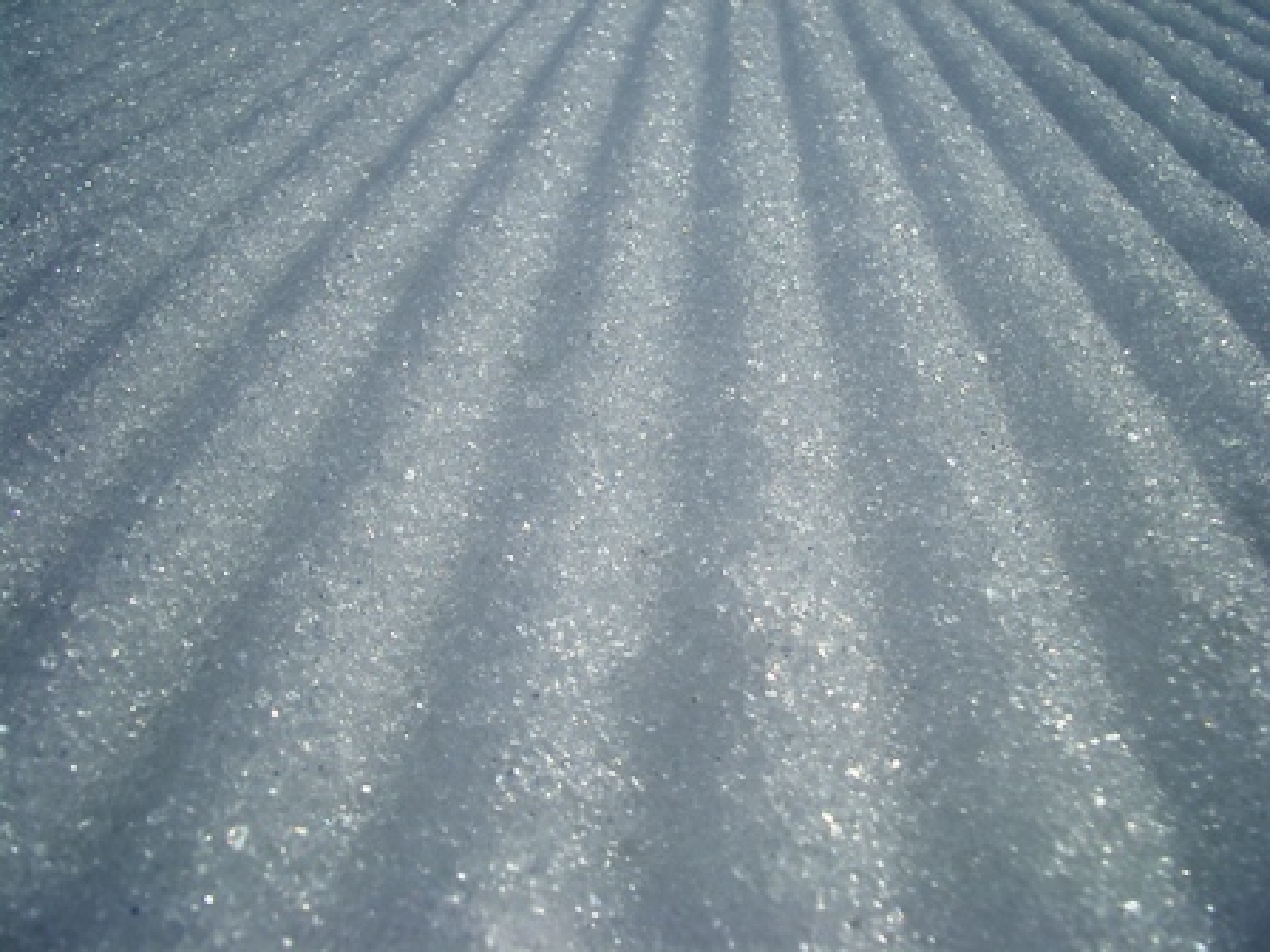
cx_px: 635
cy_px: 476
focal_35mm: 35
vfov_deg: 40.7
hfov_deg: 52.6
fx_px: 1284
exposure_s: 1/800
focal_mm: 5.8
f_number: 4.3
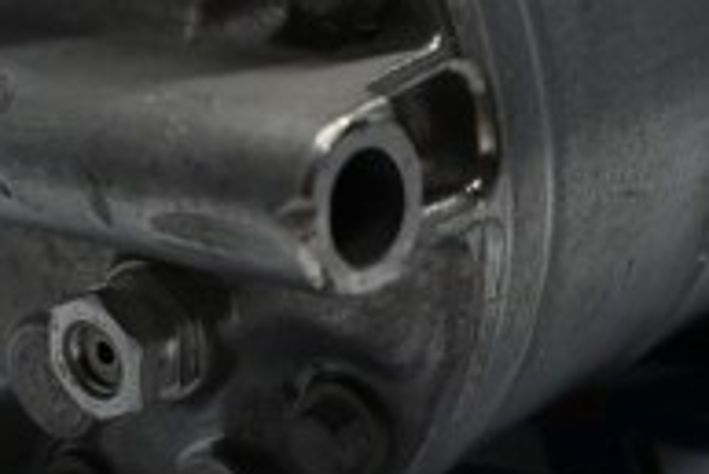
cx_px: 430
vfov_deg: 8.9
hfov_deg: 13.5
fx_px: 2998
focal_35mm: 152
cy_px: -200
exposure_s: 1/125
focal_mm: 24.5
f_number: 4.2
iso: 560
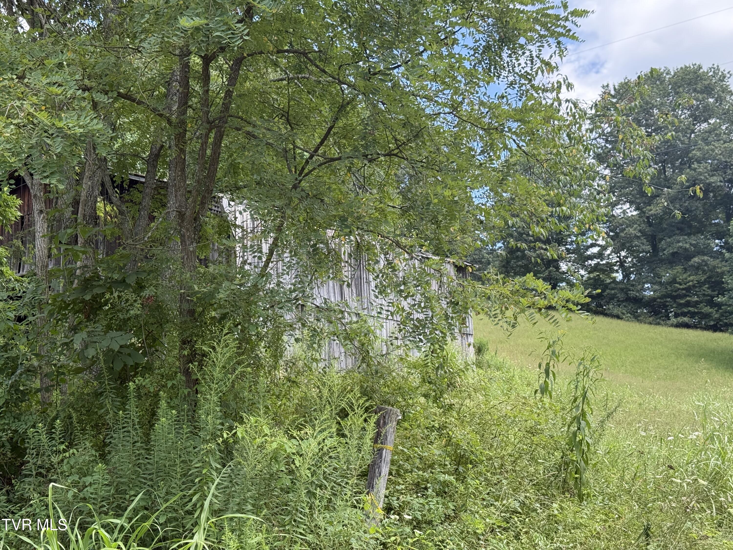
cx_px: 366
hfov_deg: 39.7
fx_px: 1016
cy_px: 275
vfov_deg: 30.3
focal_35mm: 48
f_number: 1.78
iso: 100
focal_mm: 6.76
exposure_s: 1/828
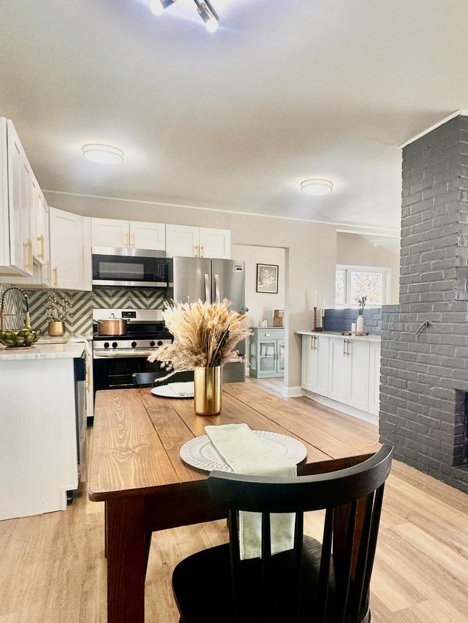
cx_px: 257
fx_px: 396
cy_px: 333
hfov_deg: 61.0
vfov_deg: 76.3
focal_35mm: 22
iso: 125
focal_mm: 2.22
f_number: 2.2
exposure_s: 1/120
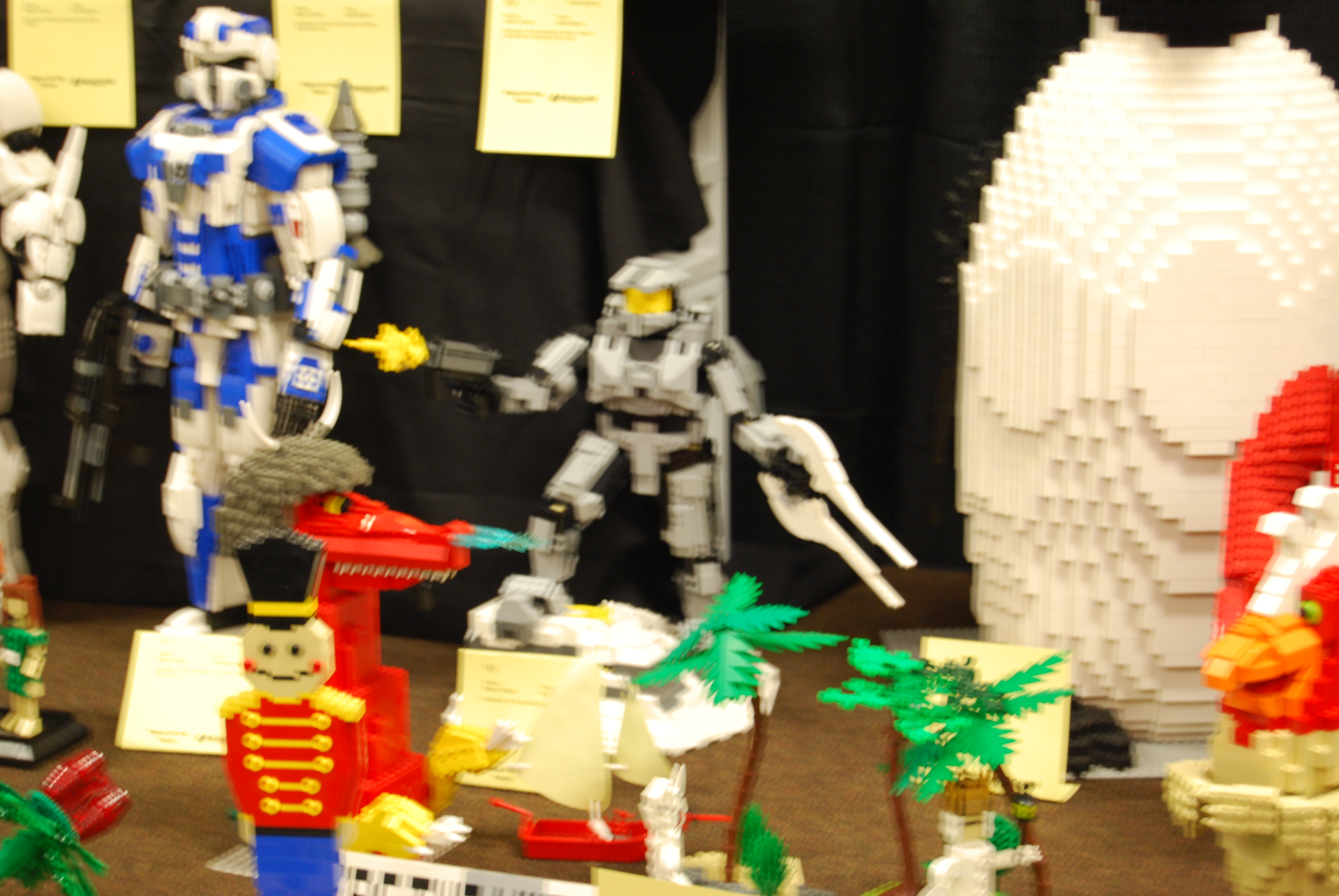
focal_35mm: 82
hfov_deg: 24.6
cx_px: 670
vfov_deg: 16.6
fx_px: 3072
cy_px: 448
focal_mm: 55
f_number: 5.6
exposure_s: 1/3
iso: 400
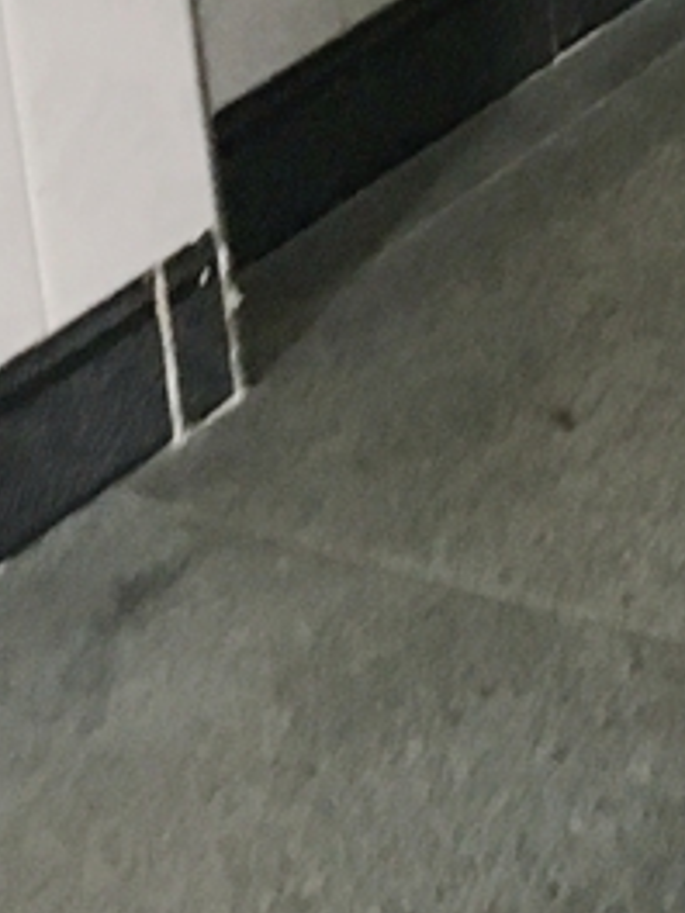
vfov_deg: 12.1
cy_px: -704
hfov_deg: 9.4
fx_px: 3958
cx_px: 1290
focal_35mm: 150
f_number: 2.2
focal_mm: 4.15
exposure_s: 1/33
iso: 160
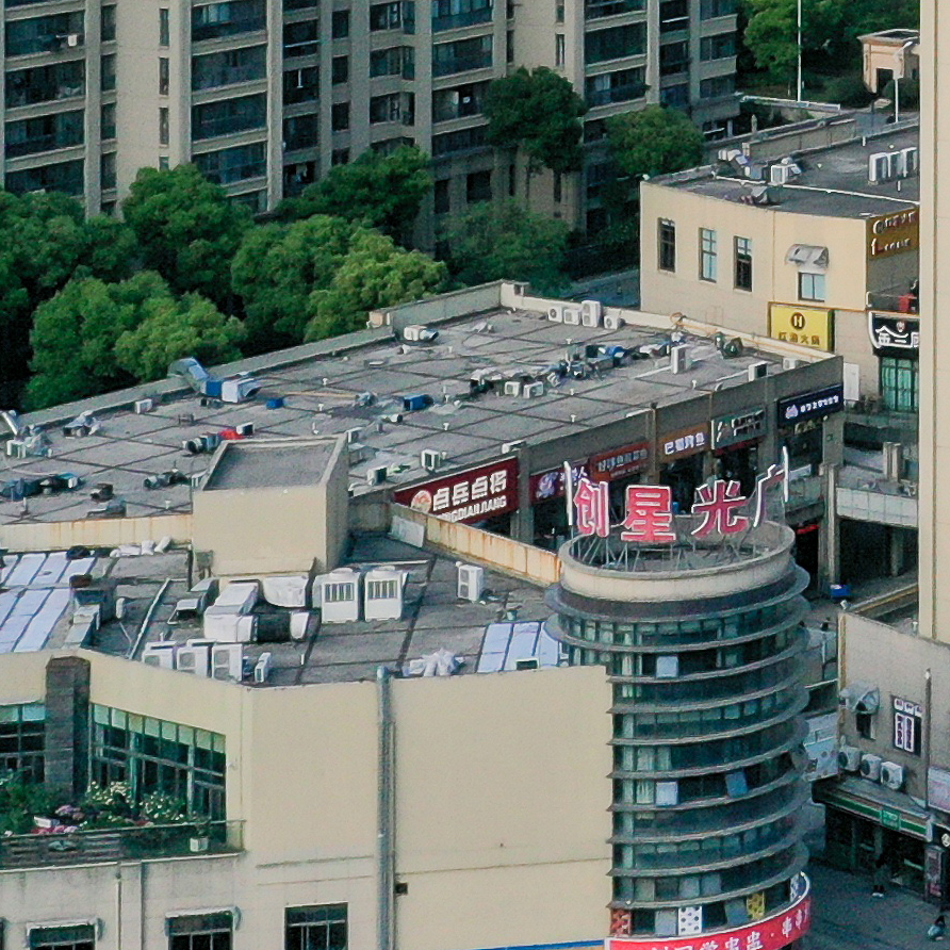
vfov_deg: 11.3
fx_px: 4533
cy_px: -602
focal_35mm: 146
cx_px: 2073
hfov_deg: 10.7
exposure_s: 1/500
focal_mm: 10.26
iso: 100
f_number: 5.6
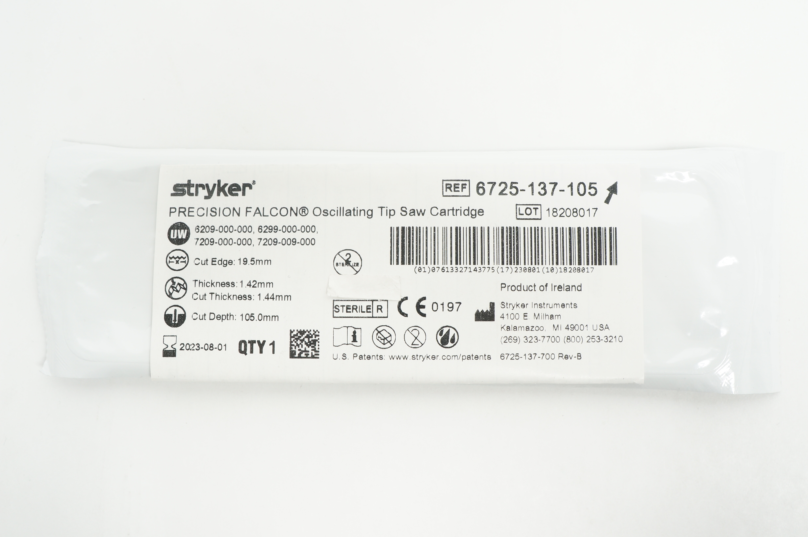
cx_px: 404
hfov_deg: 62.0
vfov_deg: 43.5
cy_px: 268
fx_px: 673
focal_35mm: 30
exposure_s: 1/15
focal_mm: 20
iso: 400
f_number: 8
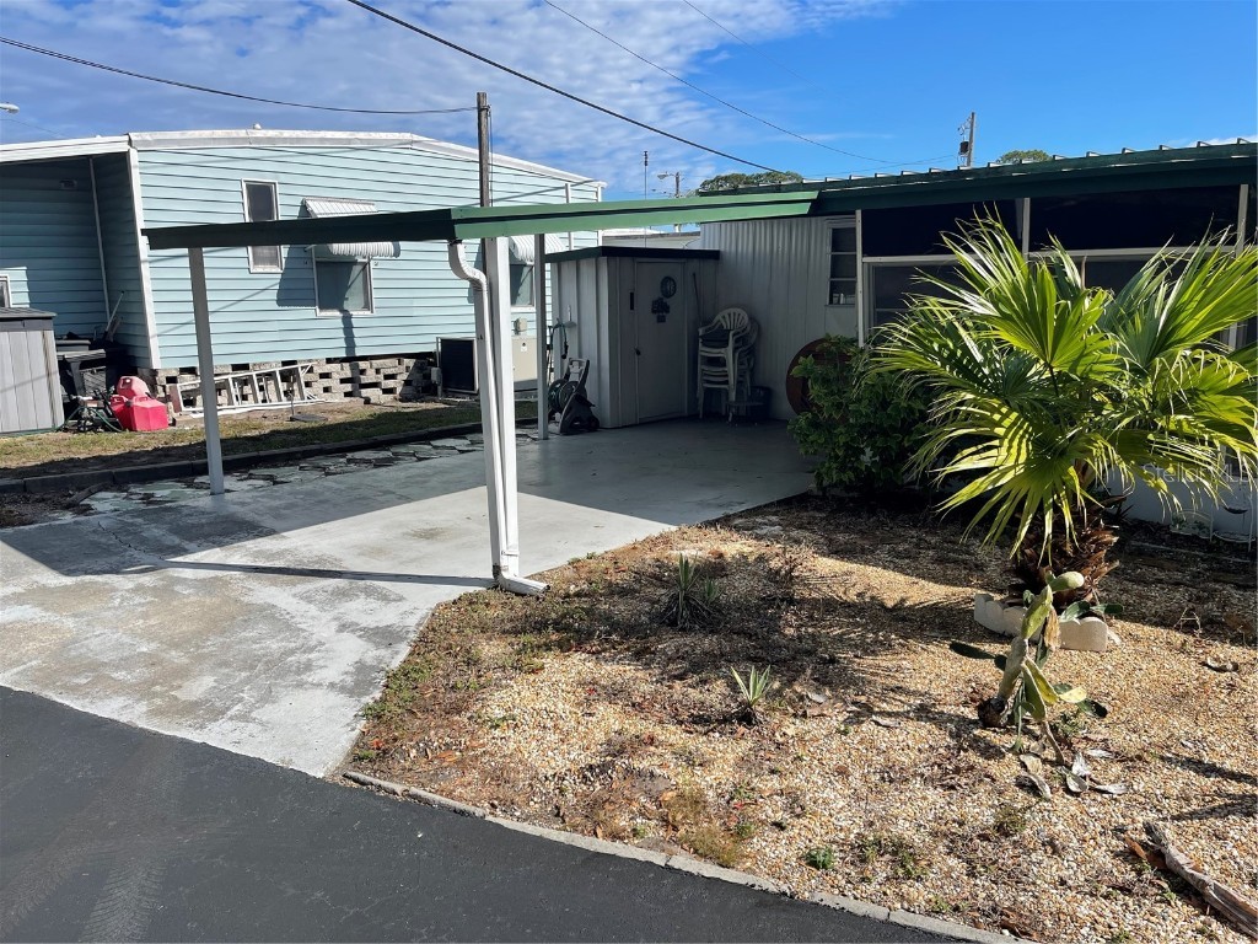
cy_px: 472
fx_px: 909
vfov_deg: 54.9
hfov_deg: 69.4
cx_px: 629
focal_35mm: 25
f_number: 1.6
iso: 32
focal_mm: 5.1
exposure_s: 1/4717
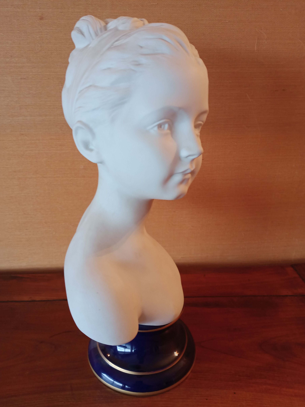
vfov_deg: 63.4
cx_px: 152
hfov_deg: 49.7
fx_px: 329
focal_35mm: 28
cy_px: 204
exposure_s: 1/33.3
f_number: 1.8
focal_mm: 4.05
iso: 375
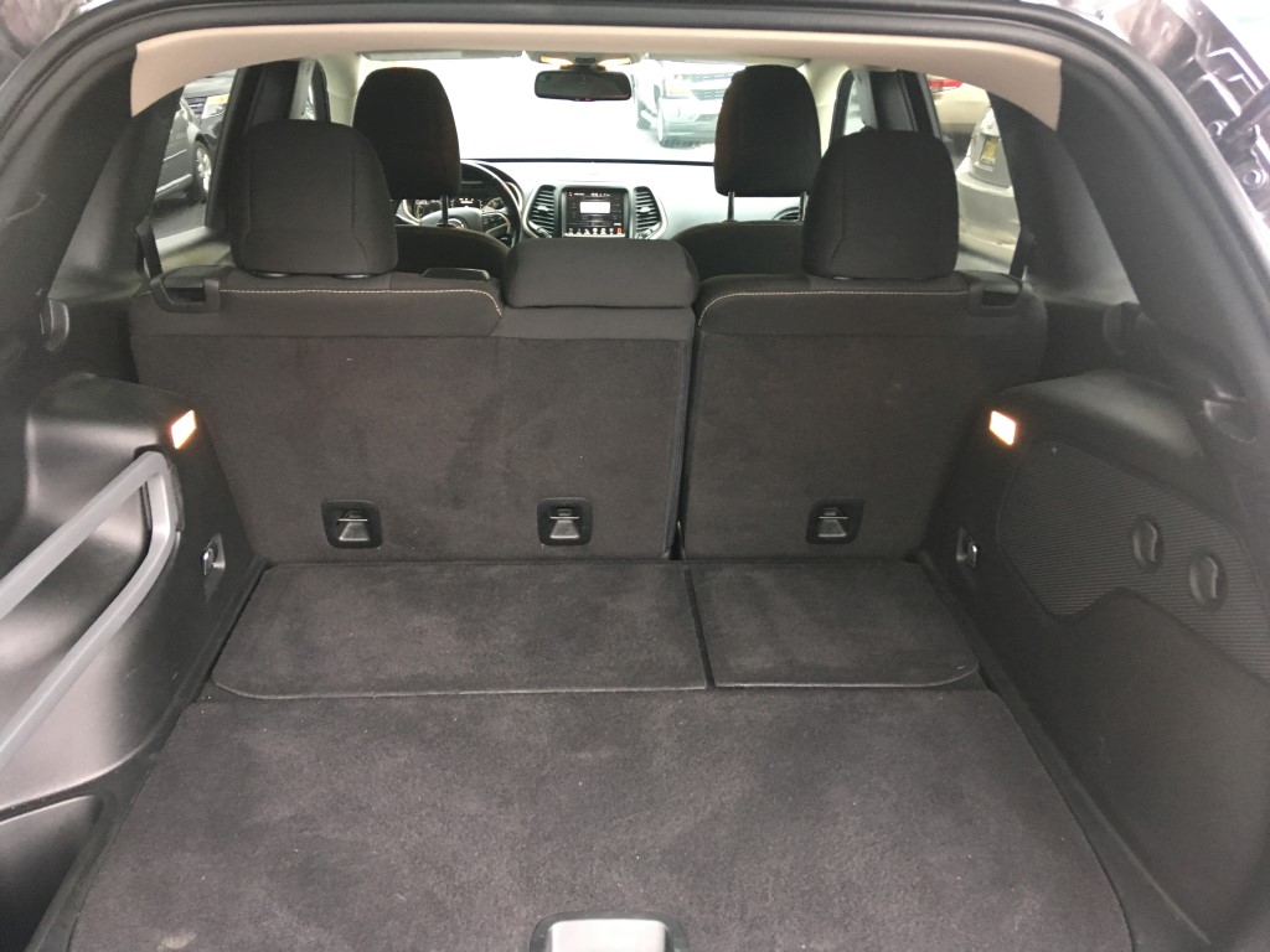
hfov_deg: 61.7
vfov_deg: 48.2
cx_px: 635
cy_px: 476
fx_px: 1064
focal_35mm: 29
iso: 160
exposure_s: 1/30
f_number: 2.2
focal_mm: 4.15
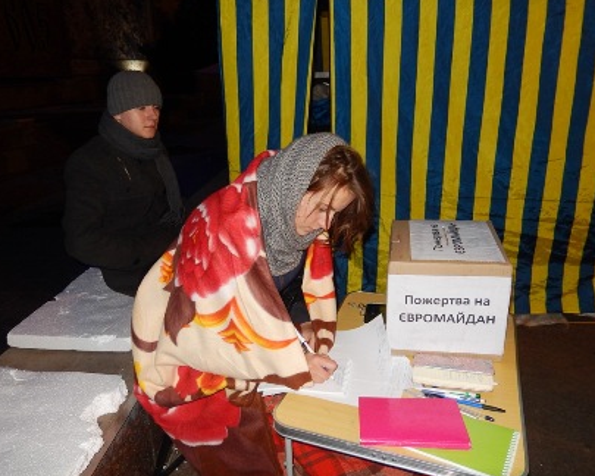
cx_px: 272
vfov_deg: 53.2
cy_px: 239
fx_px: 475
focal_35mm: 27
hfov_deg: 64.0
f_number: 3.4
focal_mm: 4.5
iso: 200
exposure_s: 1/30
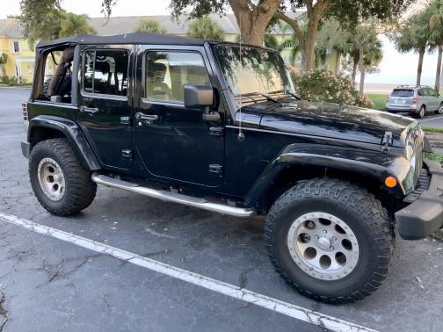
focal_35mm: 29
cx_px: 222
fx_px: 371
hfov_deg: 61.7
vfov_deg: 48.2
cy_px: 166
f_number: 1.8
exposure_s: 1/60
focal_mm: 3
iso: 100
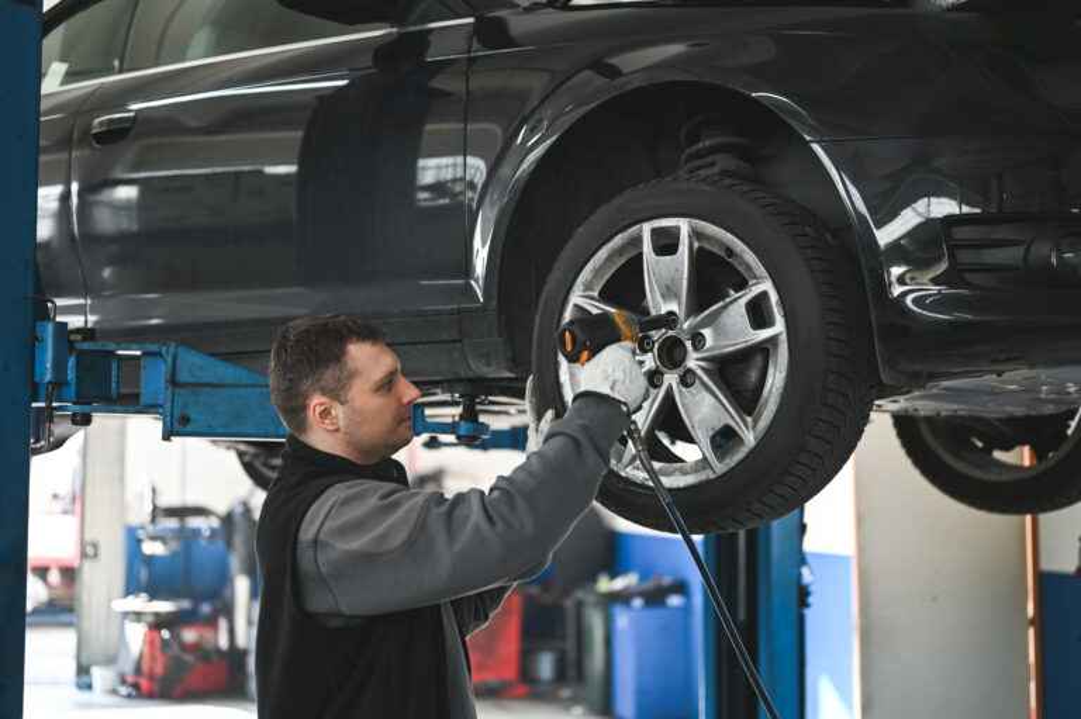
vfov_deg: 27.0
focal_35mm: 50
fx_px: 1500
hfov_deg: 39.6
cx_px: 540
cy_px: 360
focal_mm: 50
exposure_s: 1/1000
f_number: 1.8
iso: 800
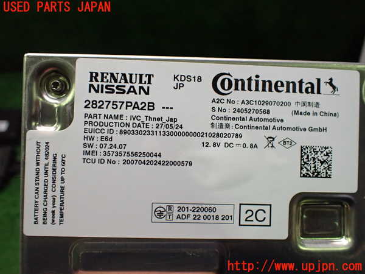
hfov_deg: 60.0
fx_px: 316
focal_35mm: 30
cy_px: 137
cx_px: 182
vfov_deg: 46.8
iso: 640
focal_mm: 5.4
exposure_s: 1/125
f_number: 2.3
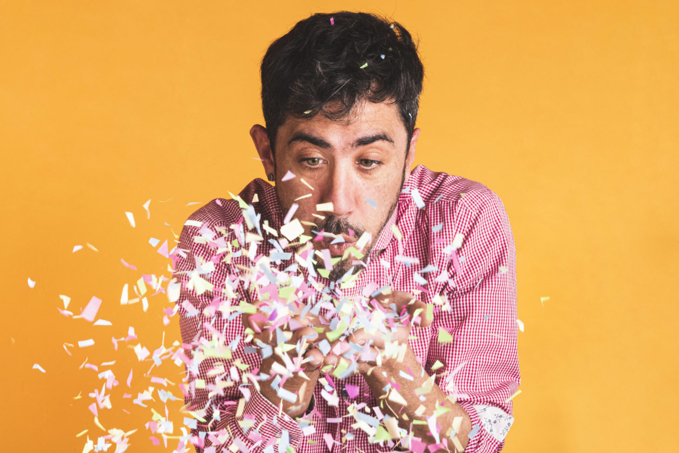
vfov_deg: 19.5
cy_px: 226
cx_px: 340
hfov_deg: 28.8
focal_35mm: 70
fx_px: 1321
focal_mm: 70
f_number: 22
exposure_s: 1/160
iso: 400
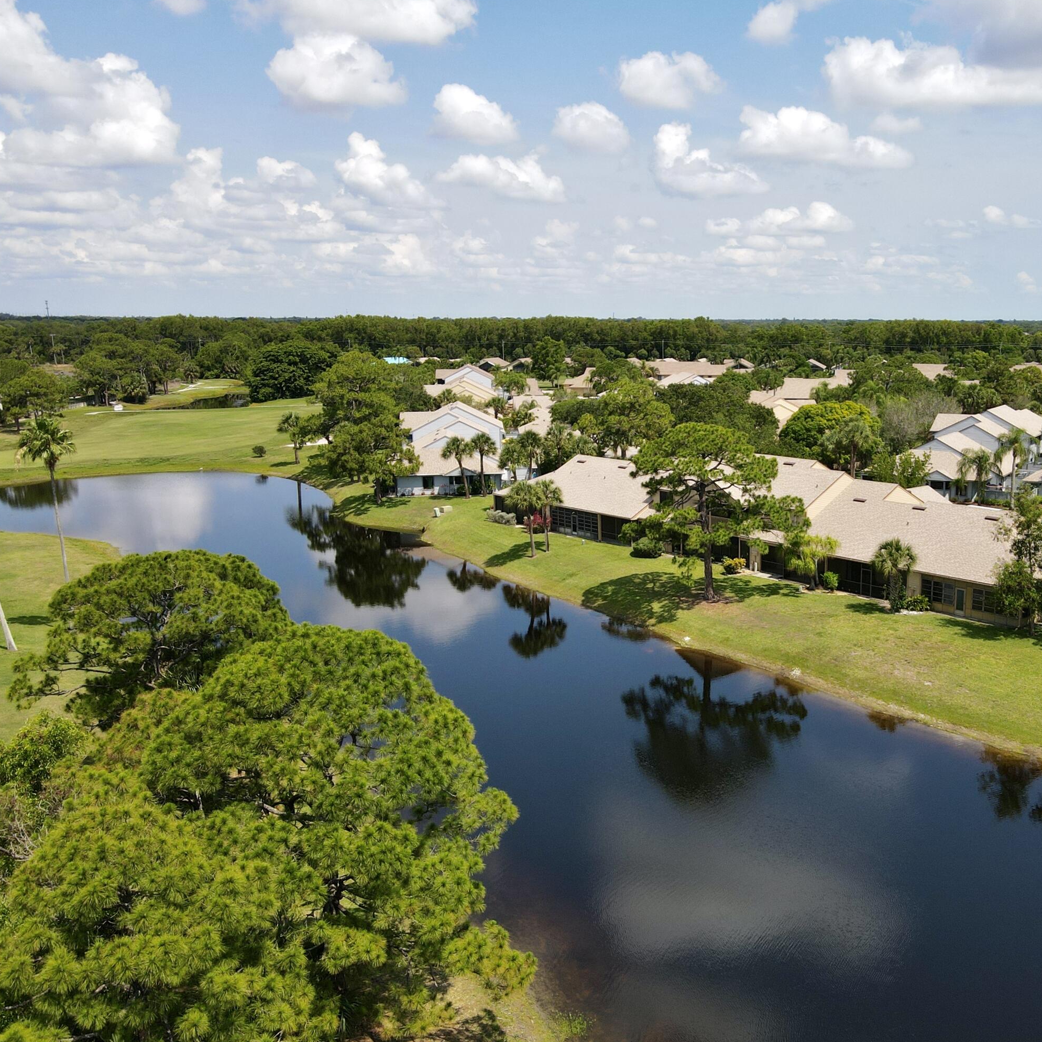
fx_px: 1090
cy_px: 582
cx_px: 720
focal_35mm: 32
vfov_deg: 51.0
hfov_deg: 49.9
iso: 100
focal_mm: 4.5
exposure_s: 1/725
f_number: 2.8
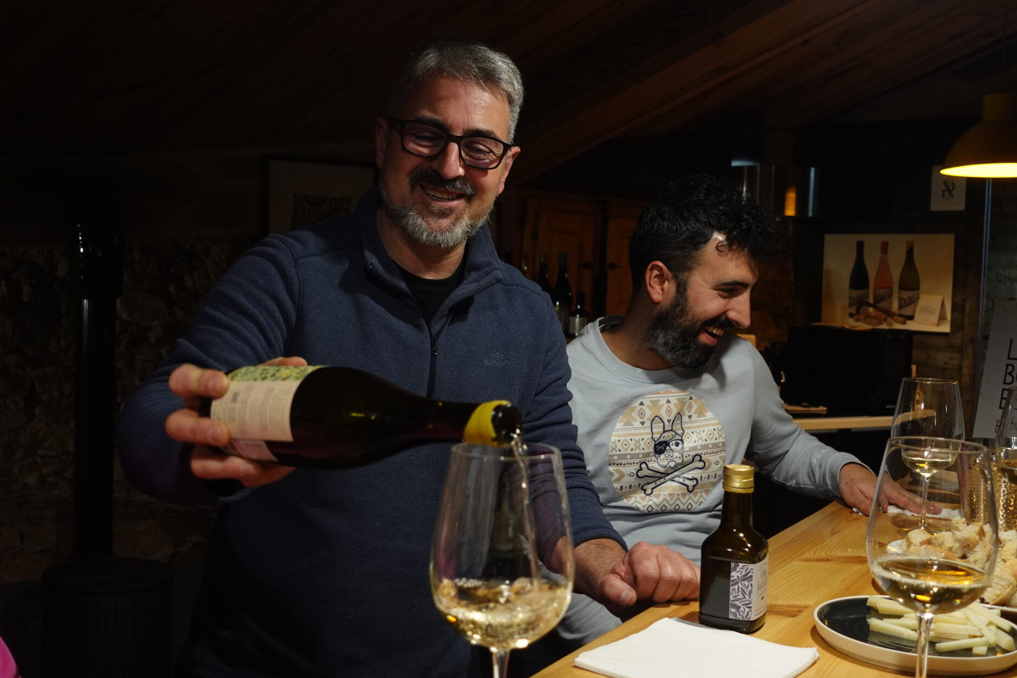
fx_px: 1073
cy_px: 344
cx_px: 517
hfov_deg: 50.7
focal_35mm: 38
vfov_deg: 35.1
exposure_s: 1/80
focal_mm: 14.3
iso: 640
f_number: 2.8
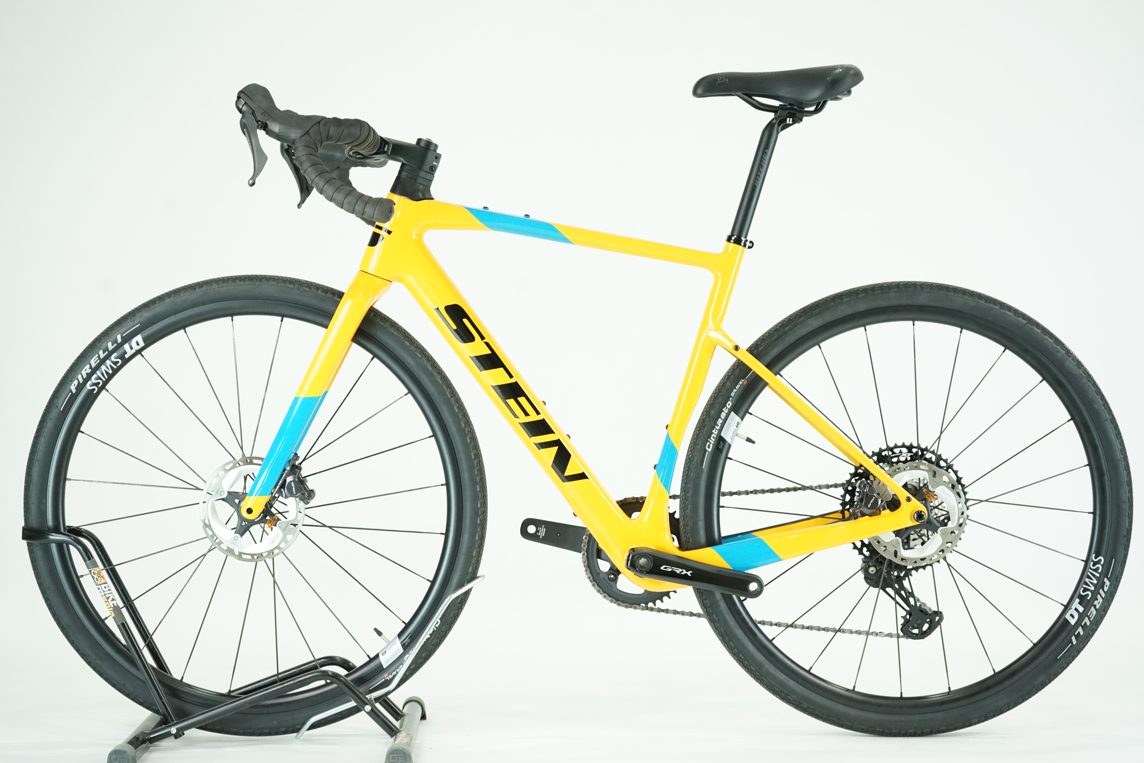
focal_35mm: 61
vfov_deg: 22.3
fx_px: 1938
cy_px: 382
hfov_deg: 32.9
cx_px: 572
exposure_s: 1/200
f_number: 5.6
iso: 2500
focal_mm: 61
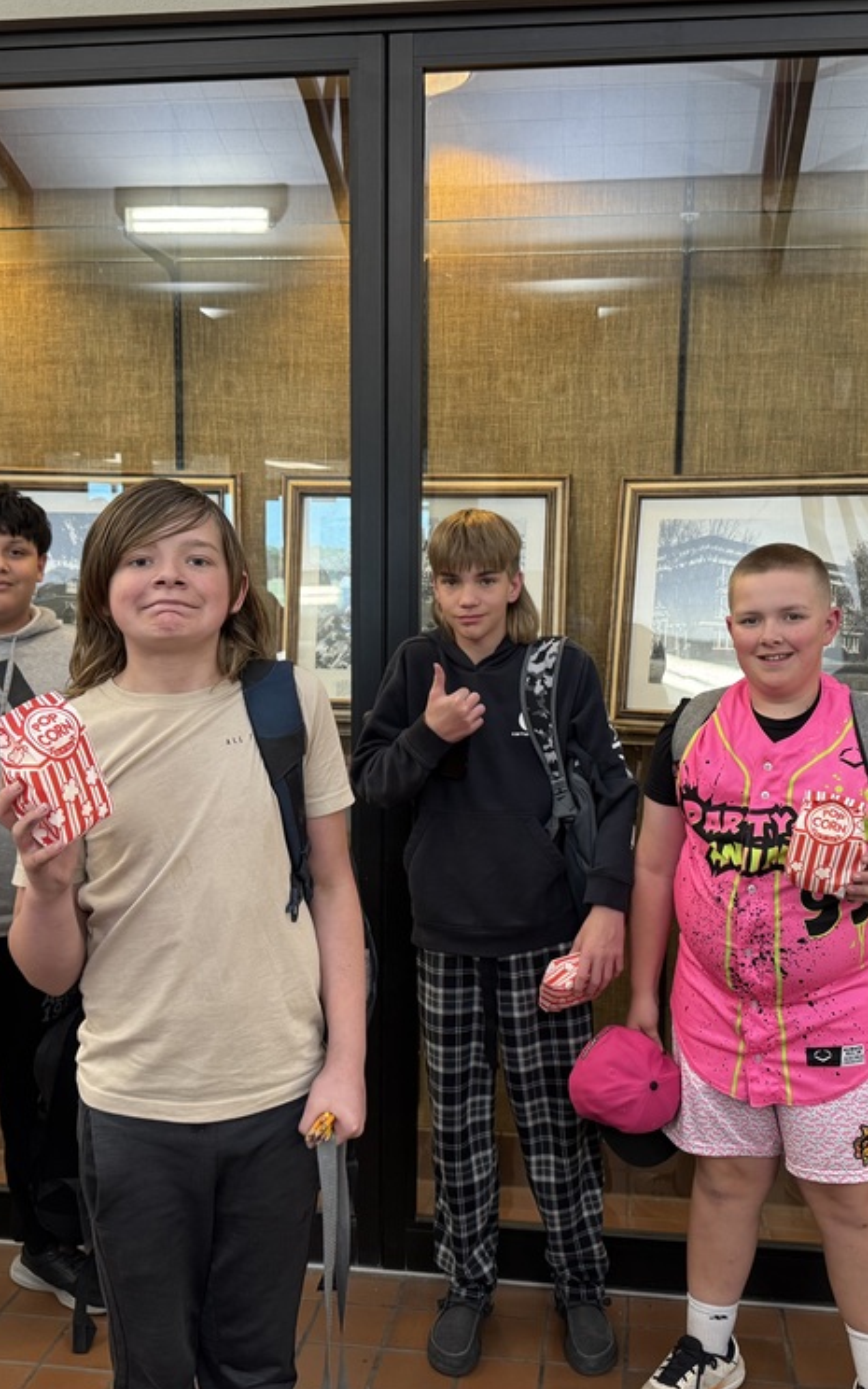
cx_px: 442
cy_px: 709
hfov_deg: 36.3
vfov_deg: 55.3
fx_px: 1325
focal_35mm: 35
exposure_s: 1/60
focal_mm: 6.76
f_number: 1.78
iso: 200
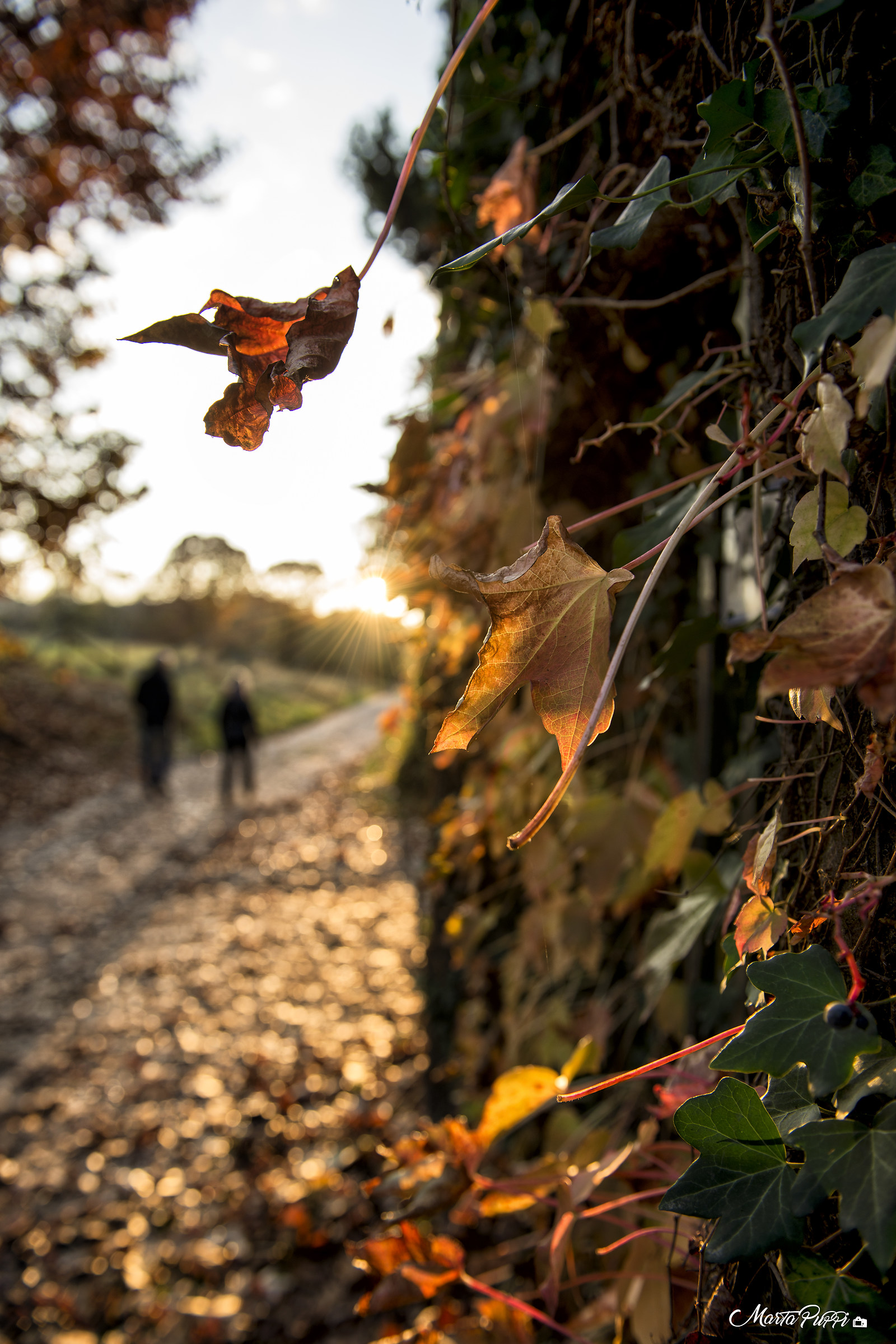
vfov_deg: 73.7
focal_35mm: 24
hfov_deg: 53.1
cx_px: 448
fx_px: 896
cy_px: 672
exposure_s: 1/125
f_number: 4
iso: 100
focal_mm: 24
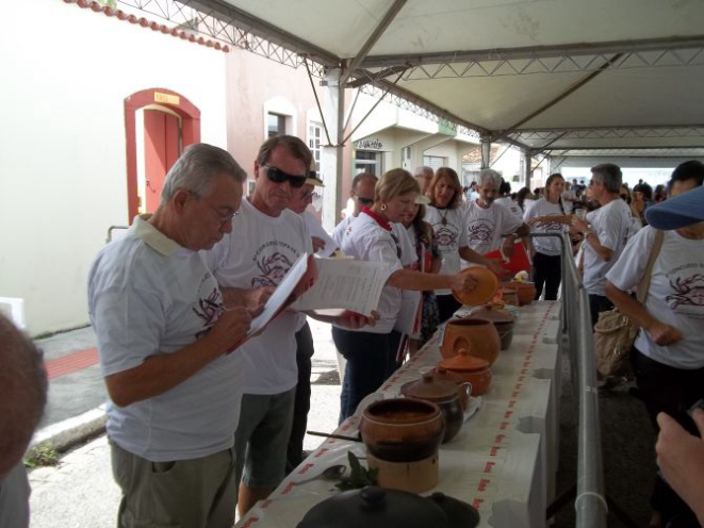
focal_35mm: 32
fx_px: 651
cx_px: 352
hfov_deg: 56.8
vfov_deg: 44.2
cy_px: 264
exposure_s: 1/250
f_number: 2.9
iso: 64
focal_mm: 5.7
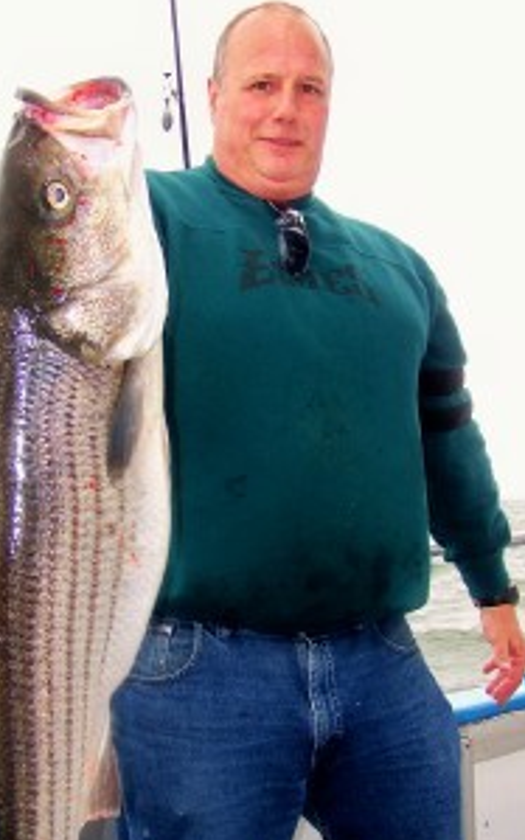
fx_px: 1167
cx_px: 219
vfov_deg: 39.4
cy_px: 497
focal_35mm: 51
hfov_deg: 25.3
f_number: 2.8
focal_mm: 5.85
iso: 64
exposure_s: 1/125
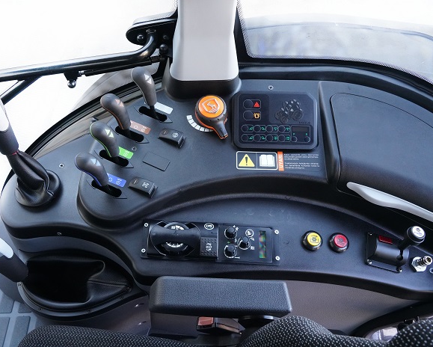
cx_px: 191
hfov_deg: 52.7
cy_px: 174
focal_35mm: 34
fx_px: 436
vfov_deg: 43.4
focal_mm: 30
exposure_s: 1/30
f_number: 11
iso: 6400
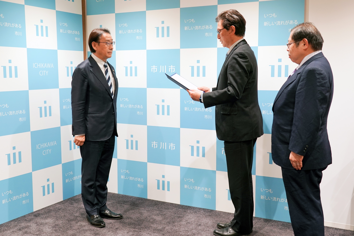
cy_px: 118
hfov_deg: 57.2
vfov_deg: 40.0
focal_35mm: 33
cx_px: 177
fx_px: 325
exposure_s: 1/160
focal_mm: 33
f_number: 4
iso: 800
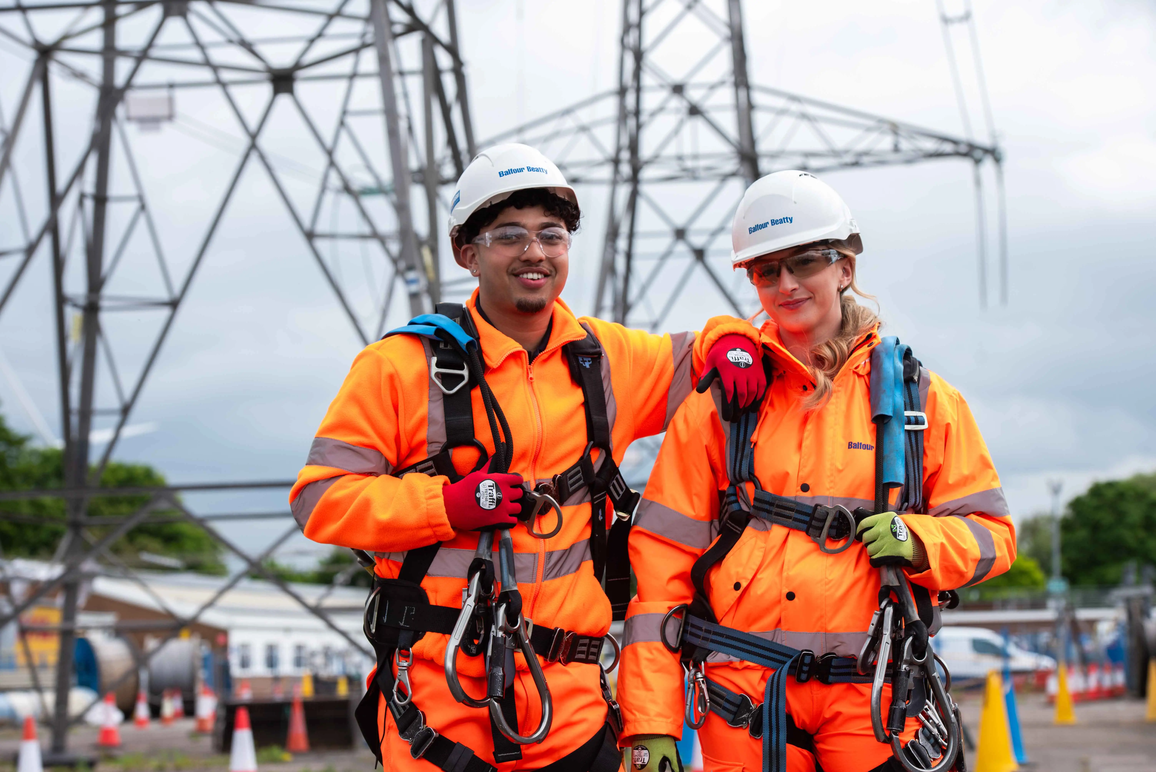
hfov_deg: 20.8
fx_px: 3148
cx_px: 578
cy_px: 386
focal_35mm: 98
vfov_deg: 14.0
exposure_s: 1/320
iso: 100
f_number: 7.1
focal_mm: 98
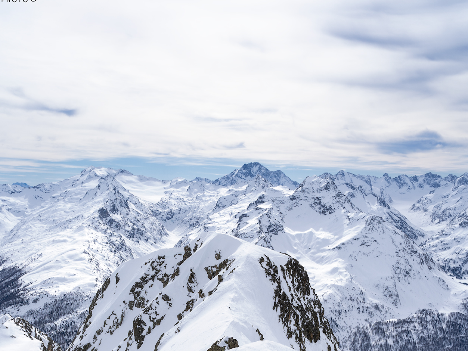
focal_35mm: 44
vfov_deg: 30.3
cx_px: 225
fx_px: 595
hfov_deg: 42.9
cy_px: 360
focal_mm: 28
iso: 100
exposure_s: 1/640
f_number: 8
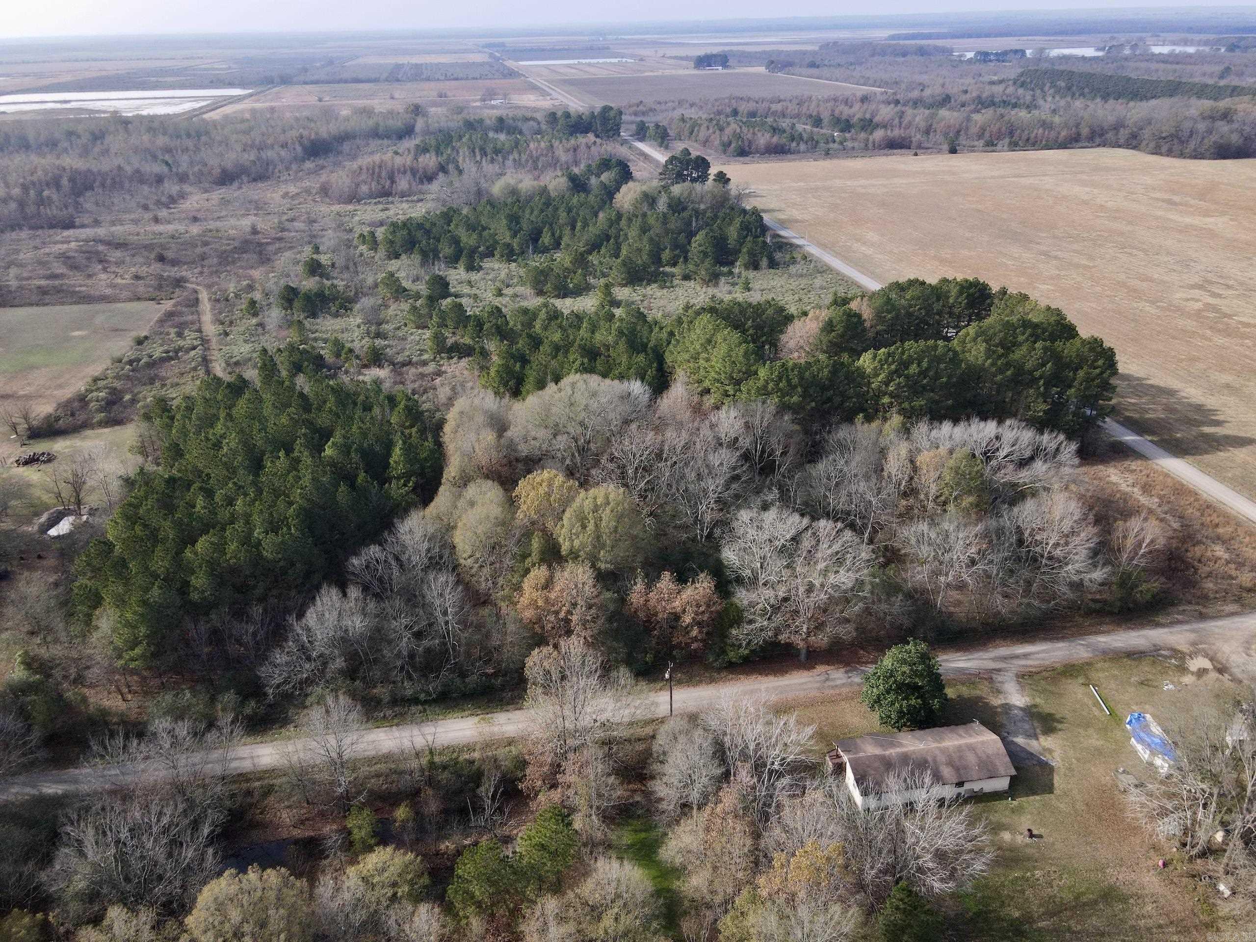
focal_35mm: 24
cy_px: 471
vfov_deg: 56.8
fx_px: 871
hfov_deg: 71.6
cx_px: 628
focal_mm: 4.5
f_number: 2.8
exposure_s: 1/15
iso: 380
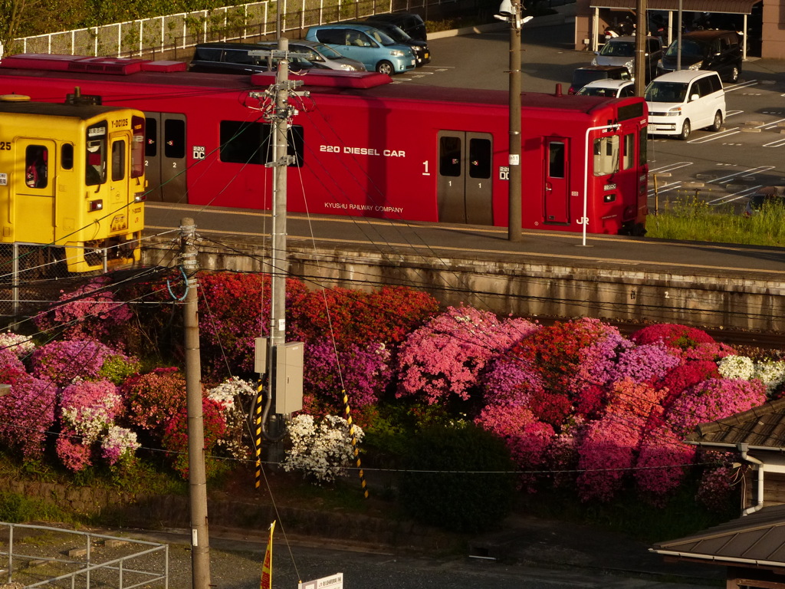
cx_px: 392
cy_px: 294
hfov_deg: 8.7
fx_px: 5170
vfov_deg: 6.5
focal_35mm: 228
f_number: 6.3
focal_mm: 41.1
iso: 320
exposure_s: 1/200
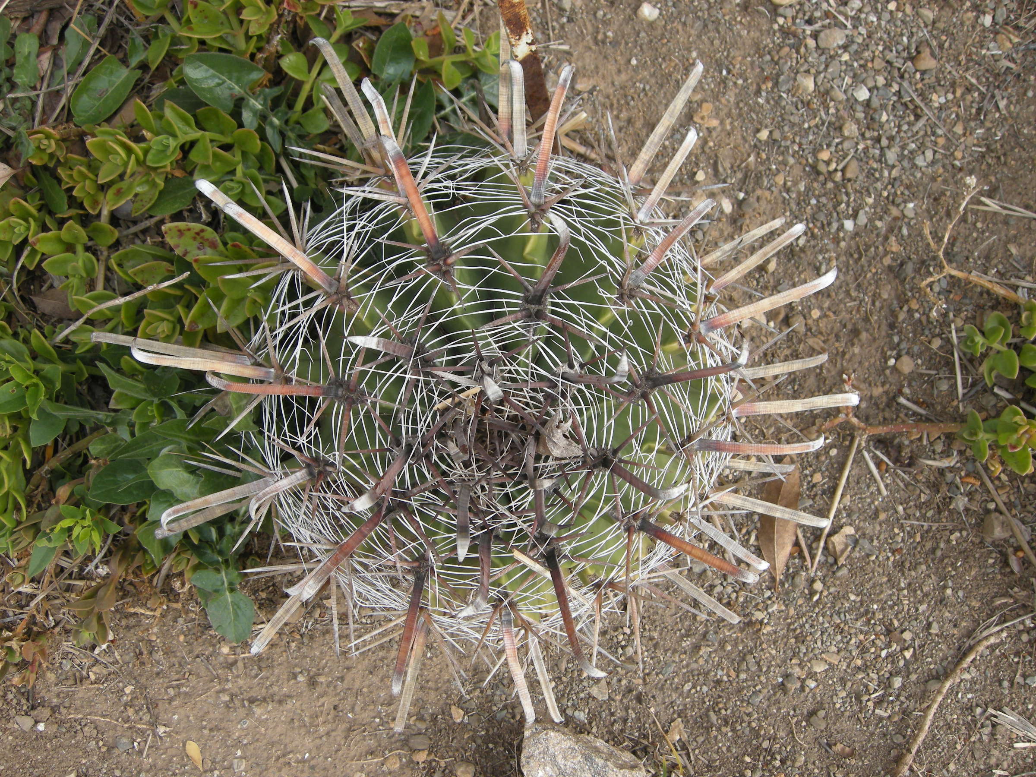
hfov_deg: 52.6
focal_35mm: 35
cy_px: 388
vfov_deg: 40.7
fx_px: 1047
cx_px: 518
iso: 64
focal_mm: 7.5
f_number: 3.8
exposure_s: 1/140
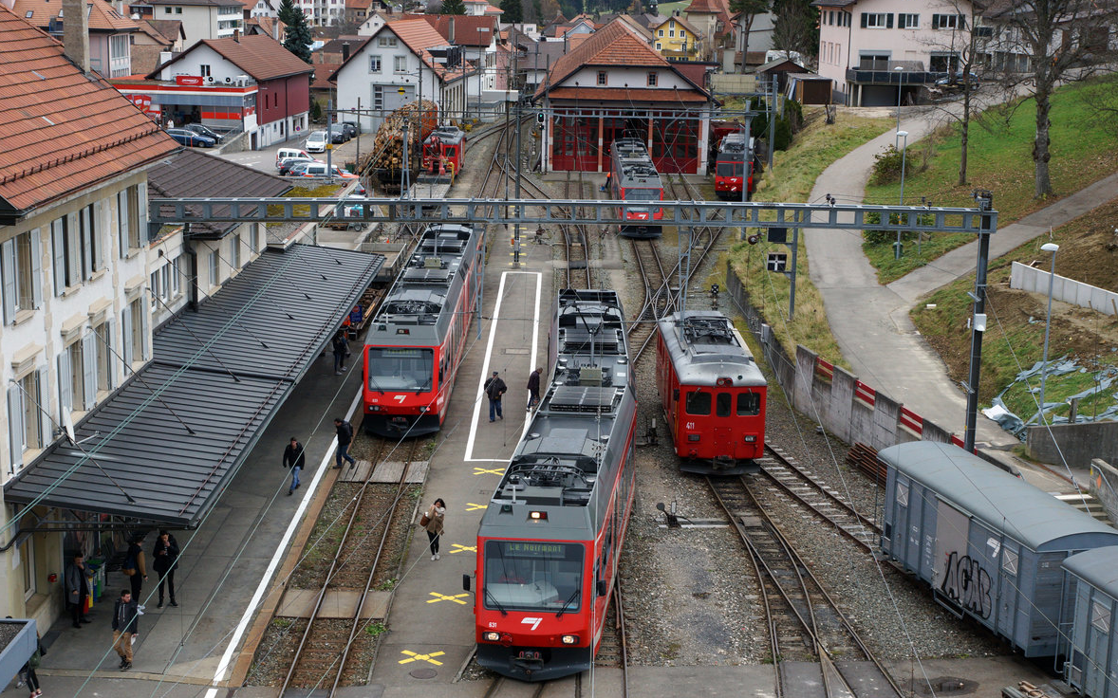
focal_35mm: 55
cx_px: 567
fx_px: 1661
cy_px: 373
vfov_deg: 23.7
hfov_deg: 37.2
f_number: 6.3
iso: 320
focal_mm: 35
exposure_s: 1/160
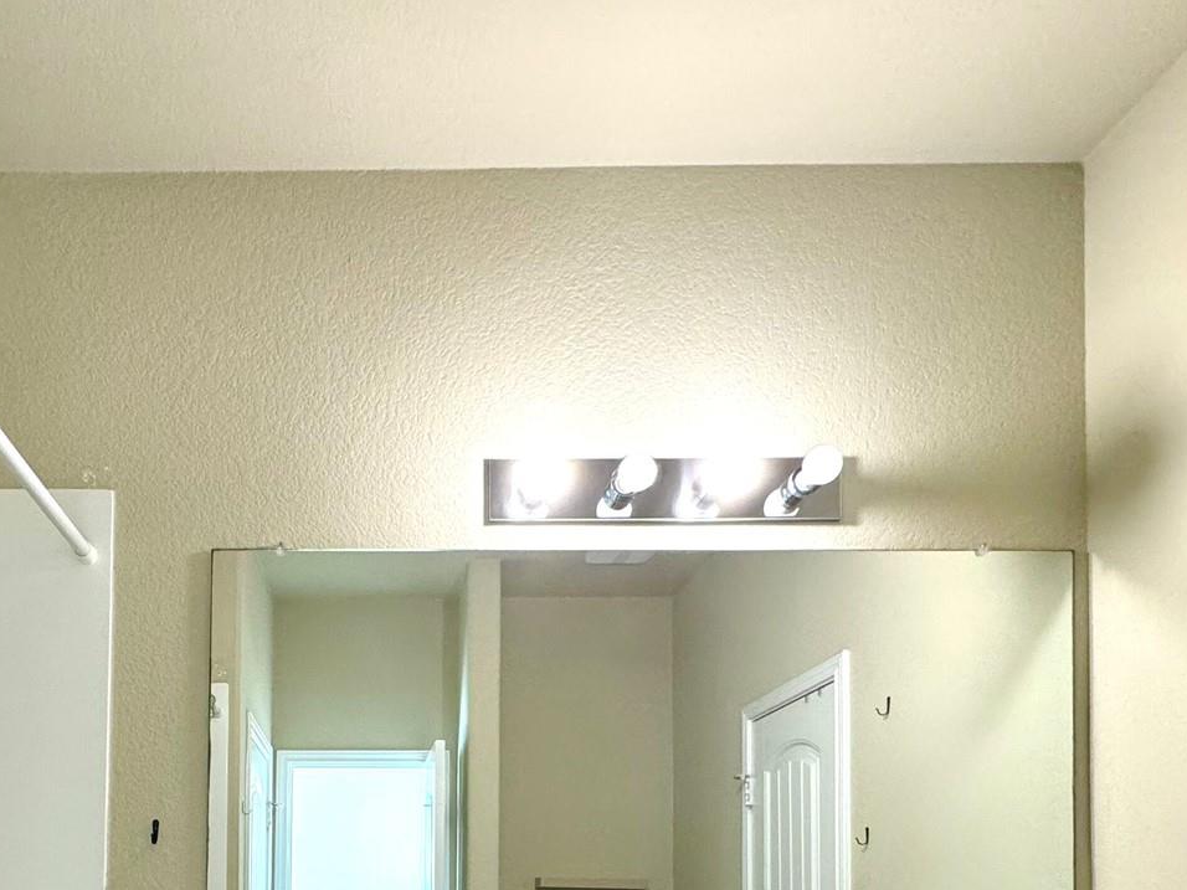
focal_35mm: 30
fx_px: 1029
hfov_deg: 57.9
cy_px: 892
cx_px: 346
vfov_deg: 40.8
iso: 250
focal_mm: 2.22
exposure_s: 1/120
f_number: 2.2
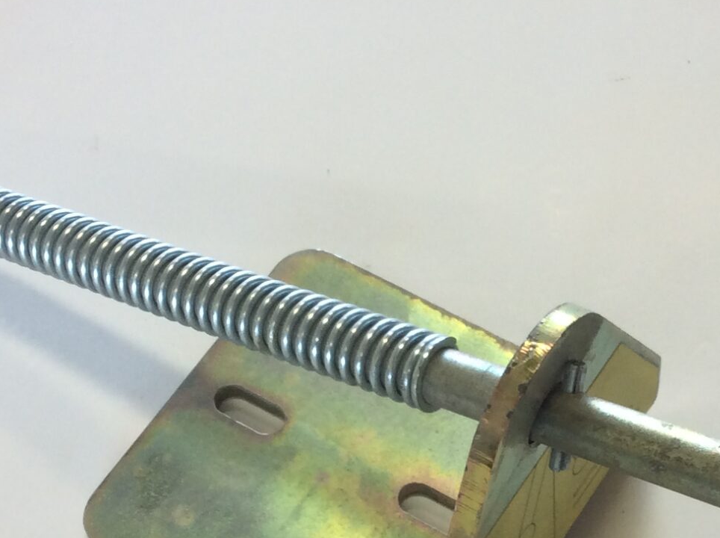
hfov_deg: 22.9
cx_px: 512
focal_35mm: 85
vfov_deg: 17.0
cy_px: 513
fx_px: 1765
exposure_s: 1/40
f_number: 2.4
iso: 32
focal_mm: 3.3
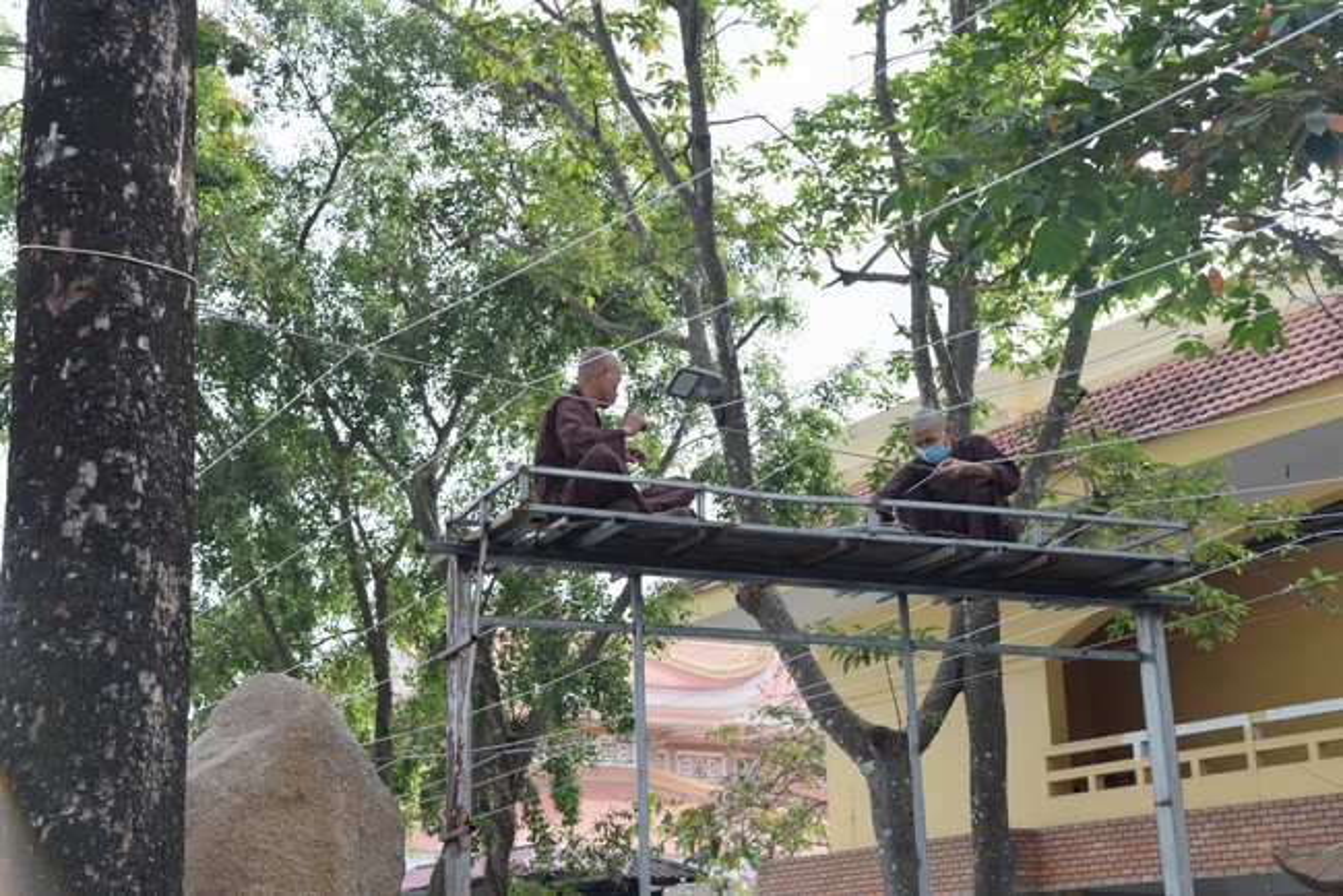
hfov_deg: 34.5
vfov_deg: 23.4
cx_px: 672
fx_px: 2165
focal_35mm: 58
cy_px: 448
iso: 100
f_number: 6.3
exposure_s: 1/160
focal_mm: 58
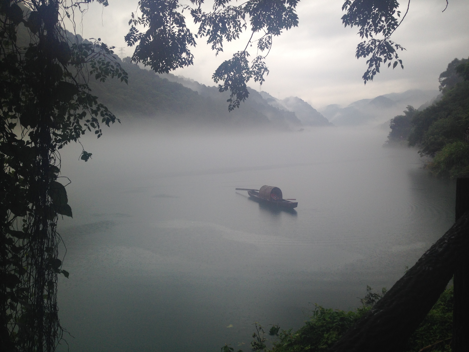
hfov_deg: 55.4
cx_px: 234
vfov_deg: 42.9
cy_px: 176
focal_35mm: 33
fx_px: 447
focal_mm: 4.12
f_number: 2.4
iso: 50
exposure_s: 1/210
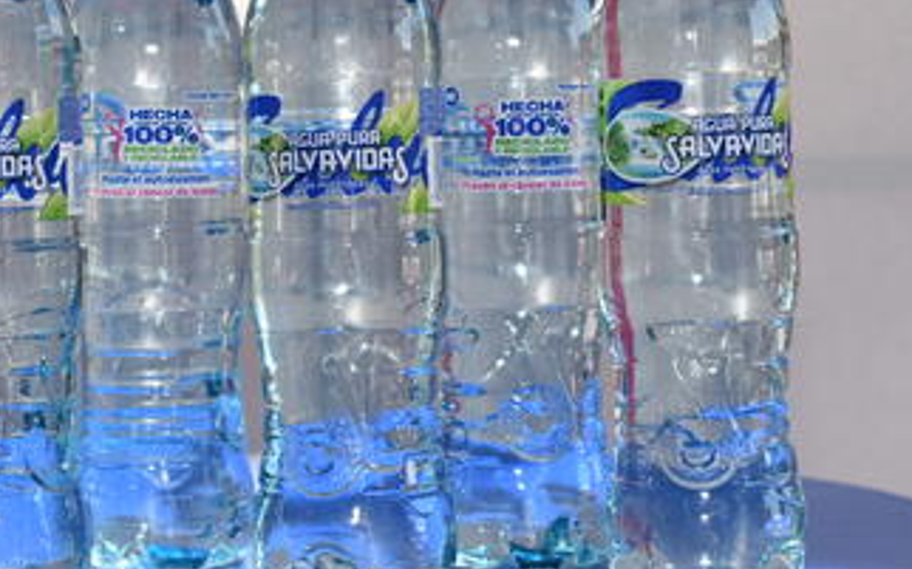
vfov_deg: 11.5
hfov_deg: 18.3
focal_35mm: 114
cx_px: 334
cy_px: 171
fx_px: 2832
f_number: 5.6
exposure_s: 1/125
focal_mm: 48
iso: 160
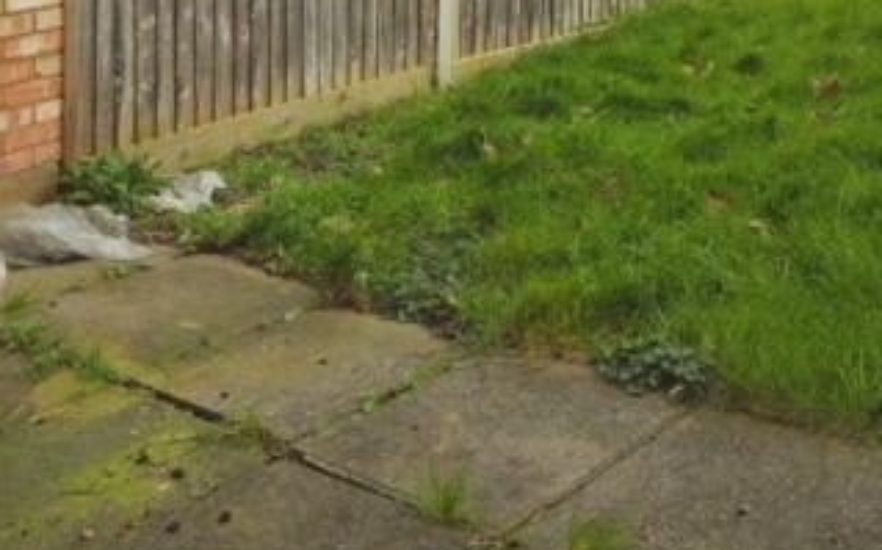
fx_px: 1177
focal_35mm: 49
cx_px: 572
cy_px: -240
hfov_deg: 40.7
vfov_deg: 22.3
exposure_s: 1/250
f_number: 13
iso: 500
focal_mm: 10
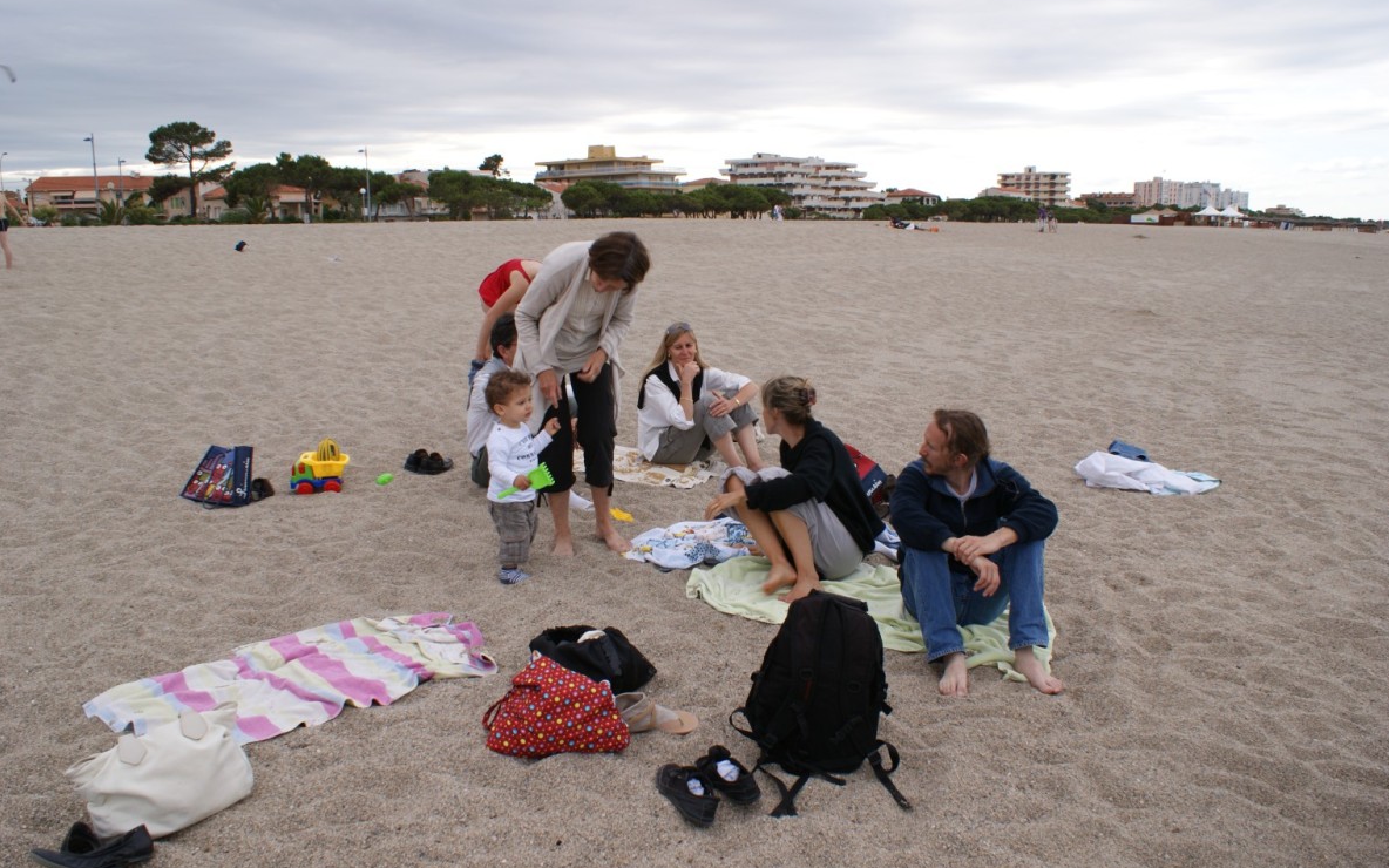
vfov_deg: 40.6
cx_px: 703
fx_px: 1173
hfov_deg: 61.2
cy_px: 442
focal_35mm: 31
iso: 100
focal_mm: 20
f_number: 8
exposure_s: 1/60
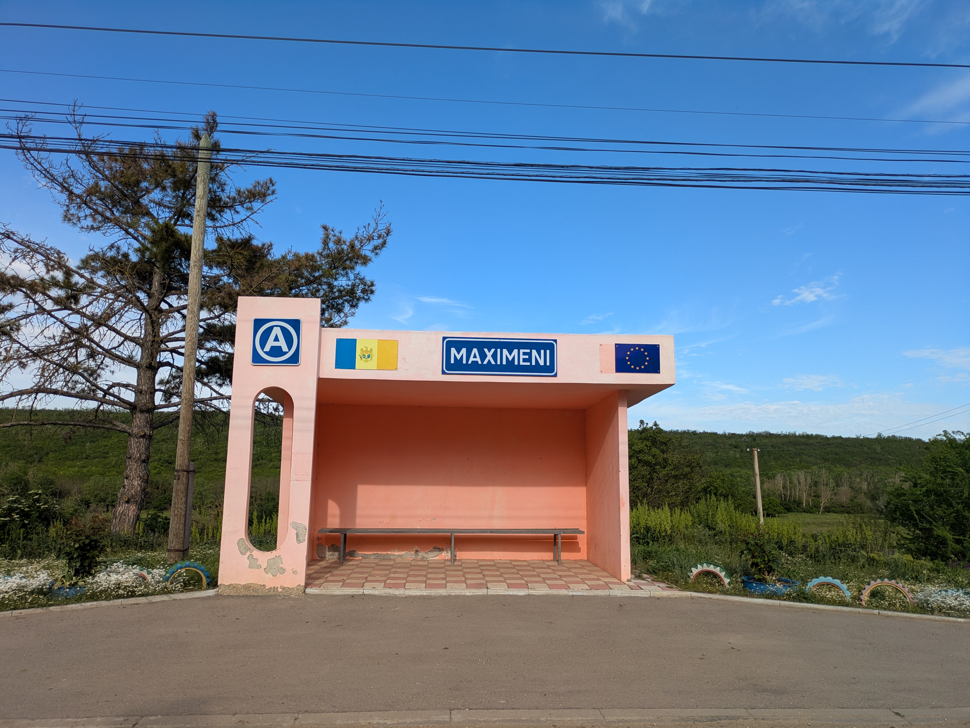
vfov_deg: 54.9
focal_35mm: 25
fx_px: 701
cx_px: 485
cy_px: 364
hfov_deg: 69.4
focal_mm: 5.43
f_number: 1.89
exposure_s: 1/1292
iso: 50
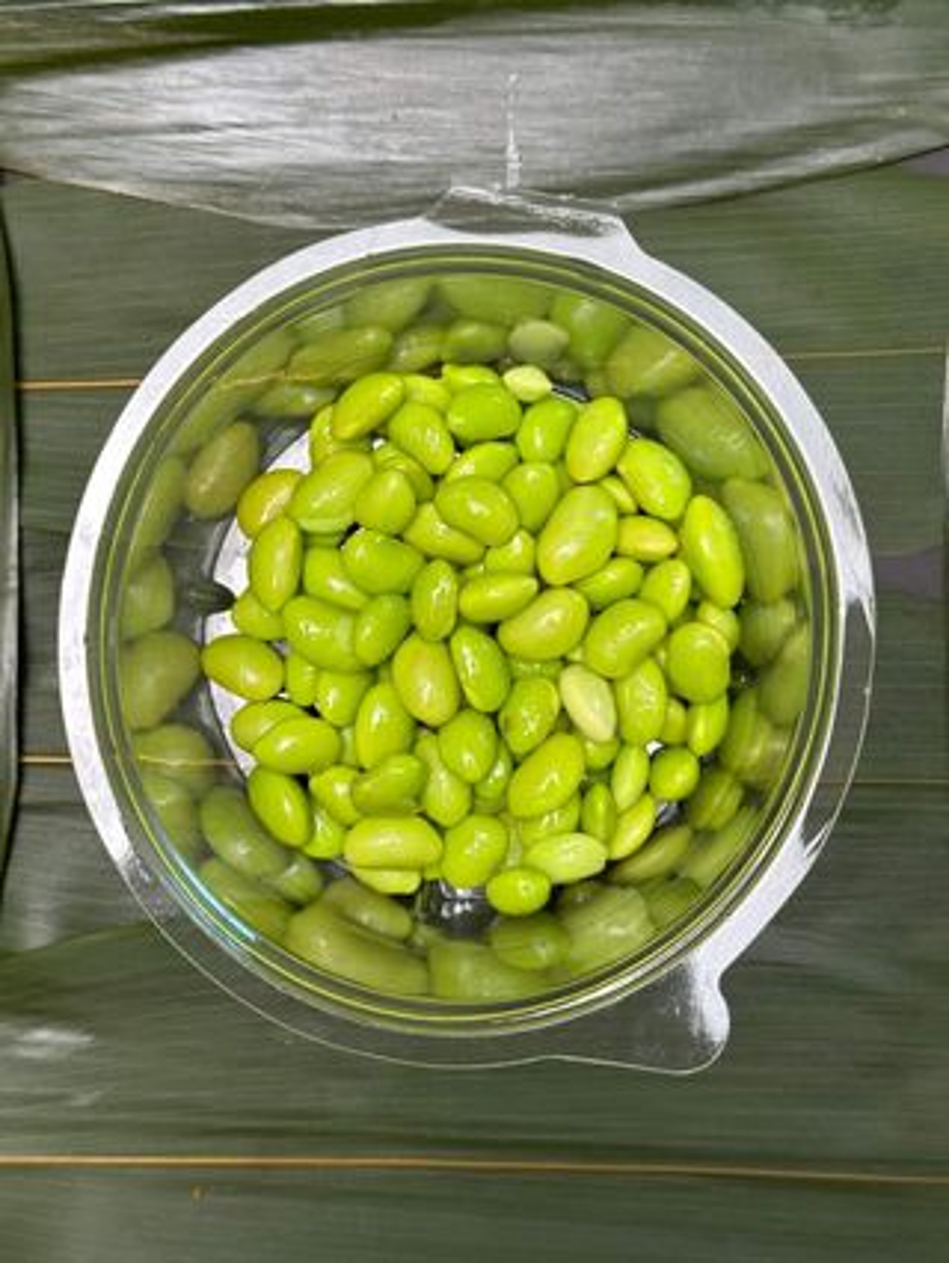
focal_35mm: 48
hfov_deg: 30.3
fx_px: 1753
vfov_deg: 39.6
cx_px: 474
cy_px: 632
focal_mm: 6.86
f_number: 1.78
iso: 64
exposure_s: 1/100
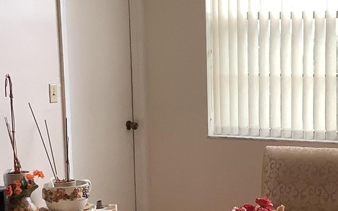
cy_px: 159
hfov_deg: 22.3
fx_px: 847
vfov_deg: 14.2
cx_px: 272
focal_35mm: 92
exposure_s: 1/60
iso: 100
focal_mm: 3.3
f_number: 2.4
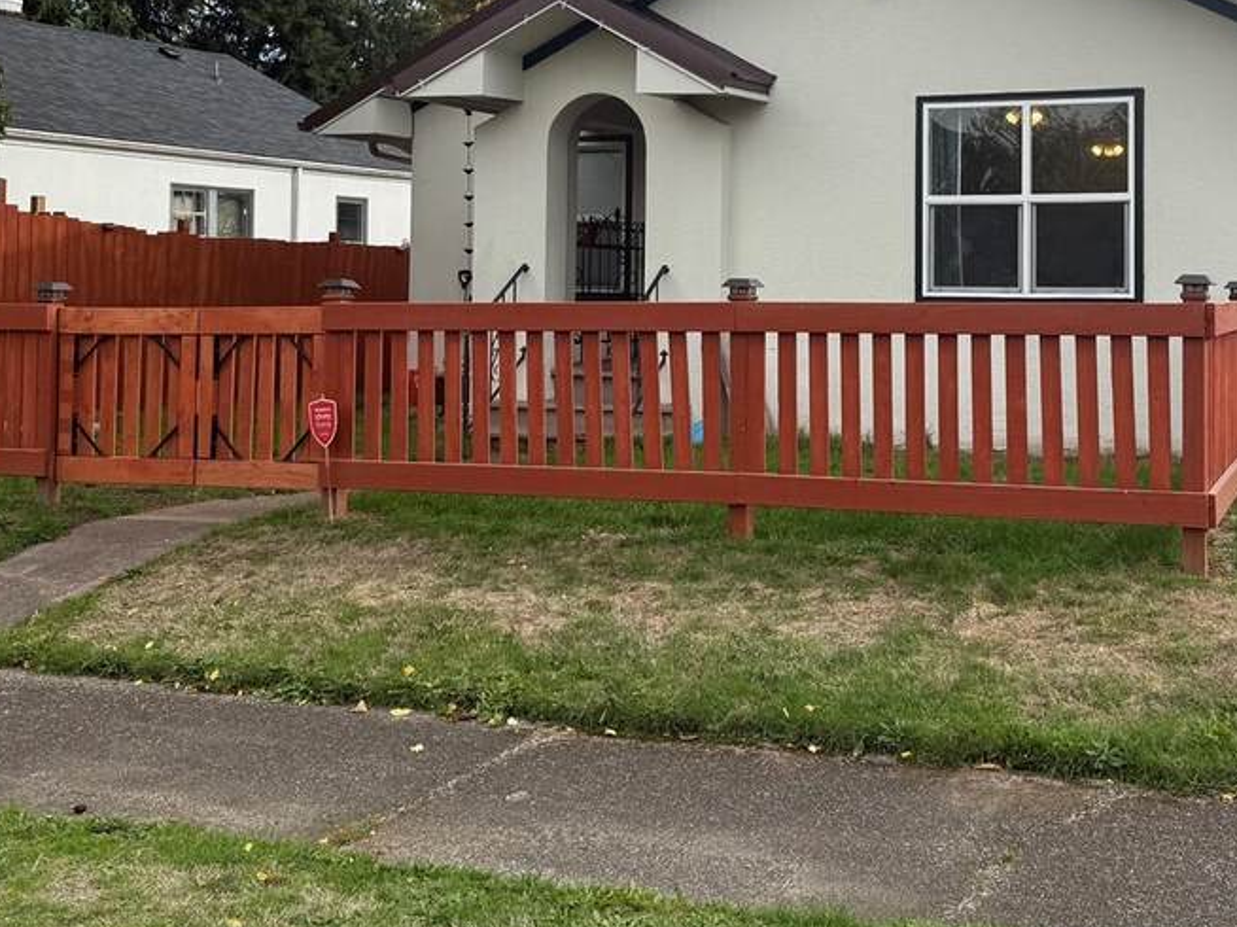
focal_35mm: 47
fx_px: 1679
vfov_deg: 30.3
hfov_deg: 39.8
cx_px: 855
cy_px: 221
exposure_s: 1/3425
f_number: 1.78
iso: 80
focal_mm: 6.76
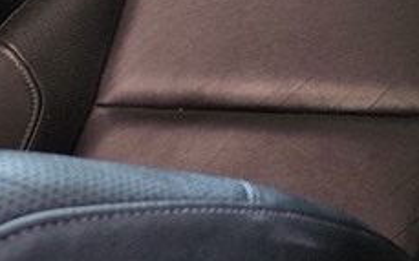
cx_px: 801
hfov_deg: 15.7
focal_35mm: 109
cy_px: -361
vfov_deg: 10.4
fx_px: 1244
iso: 125
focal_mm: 6.25
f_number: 1.7
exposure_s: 1/100
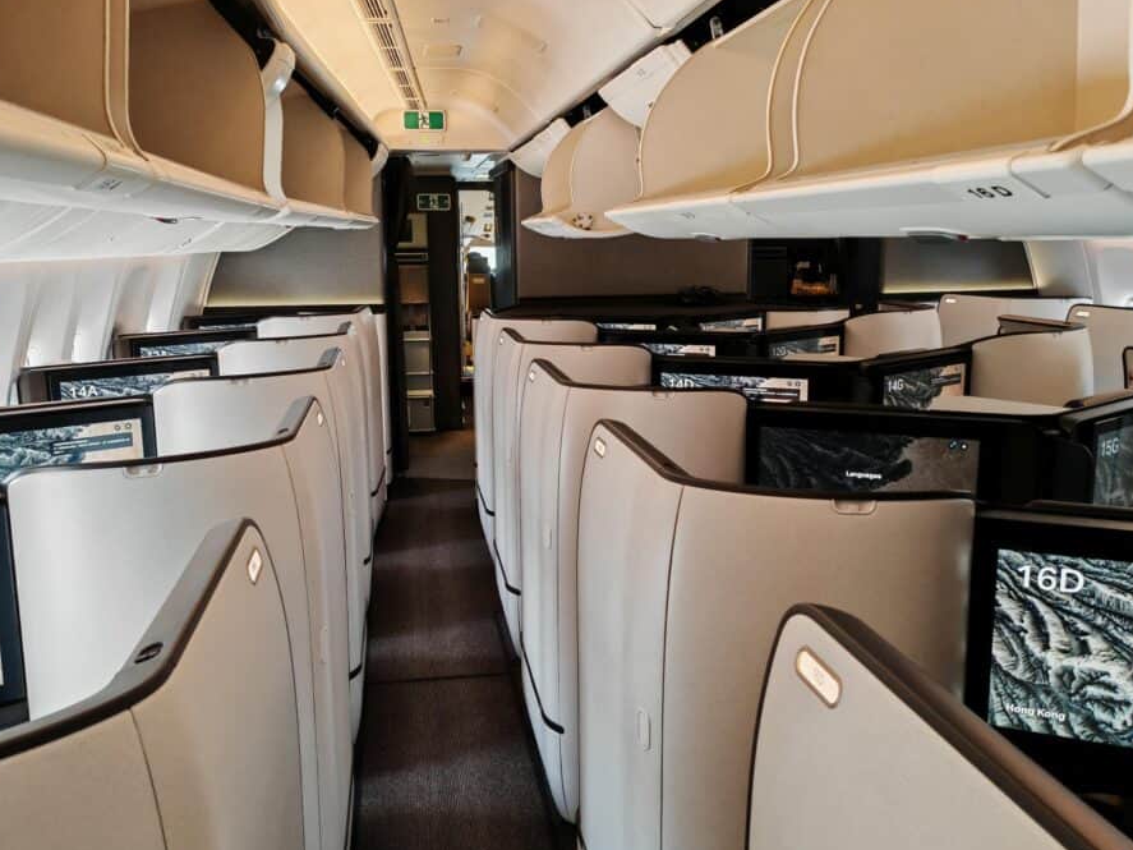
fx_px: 1015
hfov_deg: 58.3
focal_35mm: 31
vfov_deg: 45.4
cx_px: 539
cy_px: 412
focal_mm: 5.3
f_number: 1.9
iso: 250
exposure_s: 1/94
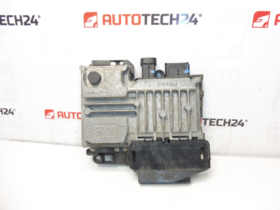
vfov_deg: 56.8
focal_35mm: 24
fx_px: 194
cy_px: 105
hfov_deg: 71.6
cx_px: 140
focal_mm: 4.3
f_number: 3.5
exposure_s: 1/60
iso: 200
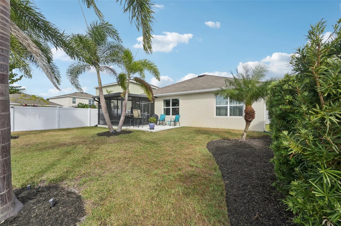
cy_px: 113
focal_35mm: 14
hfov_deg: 104.3
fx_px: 132
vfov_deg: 81.1
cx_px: 170
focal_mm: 14
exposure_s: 1/800
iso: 400
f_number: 8
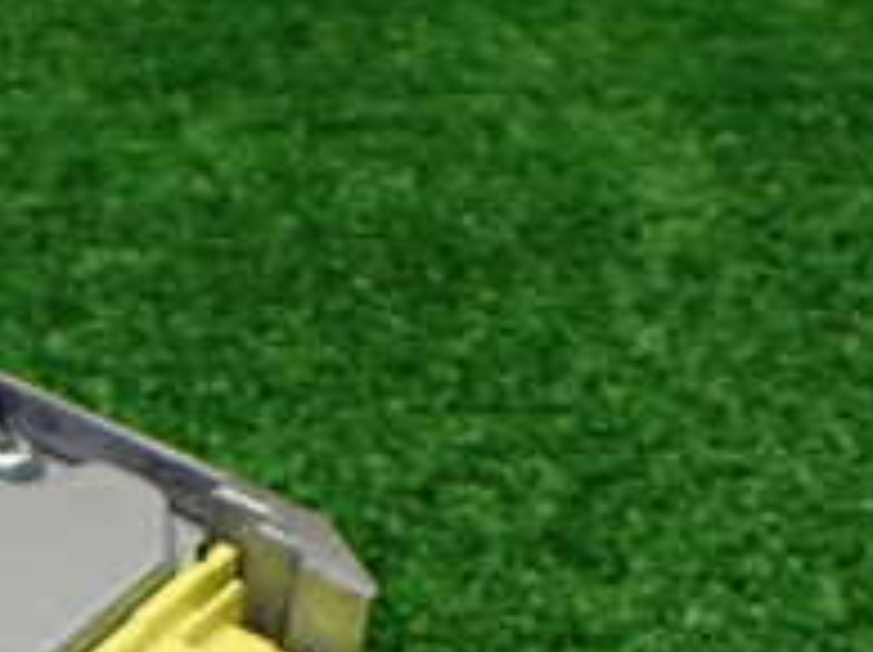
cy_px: 890
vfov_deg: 15.0
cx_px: -238
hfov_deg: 19.6
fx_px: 2343
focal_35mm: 93
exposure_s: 1/125
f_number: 2.3
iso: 250
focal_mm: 5.4
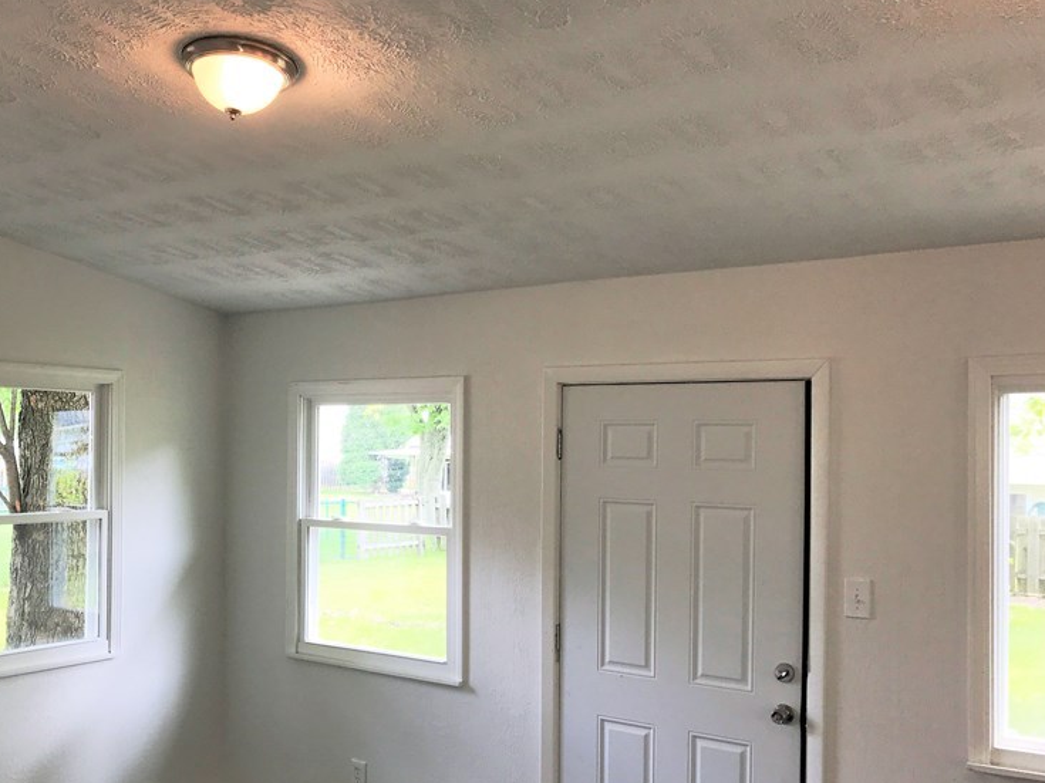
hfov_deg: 46.9
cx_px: 331
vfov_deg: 36.7
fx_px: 1177
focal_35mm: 39
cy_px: 472
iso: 20
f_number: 1.8
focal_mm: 3.99
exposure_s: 1/71
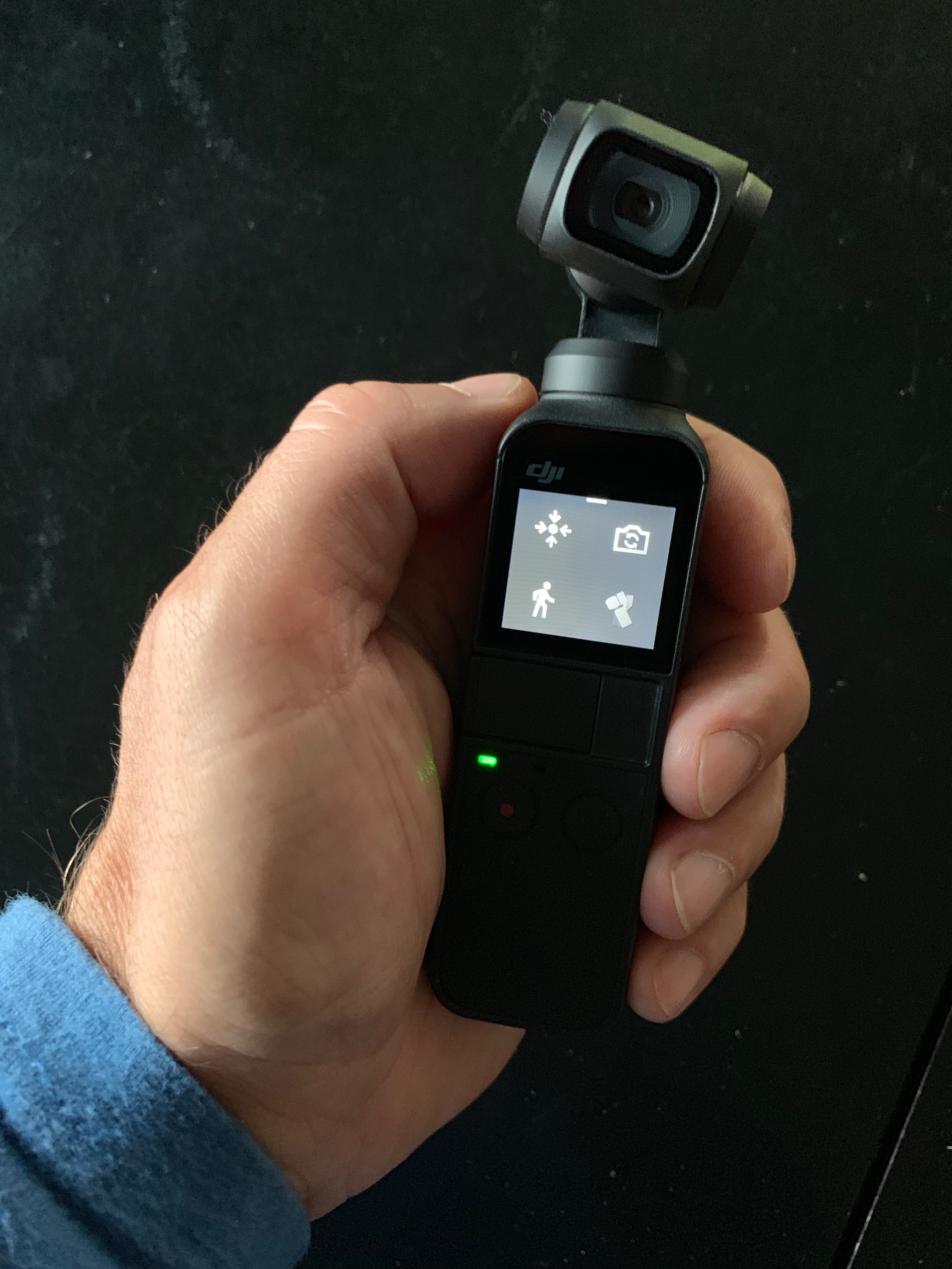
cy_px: 634
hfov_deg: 53.1
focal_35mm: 26
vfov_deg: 67.3
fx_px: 953
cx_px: 476
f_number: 1.8
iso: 640
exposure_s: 1/30
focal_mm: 4.25
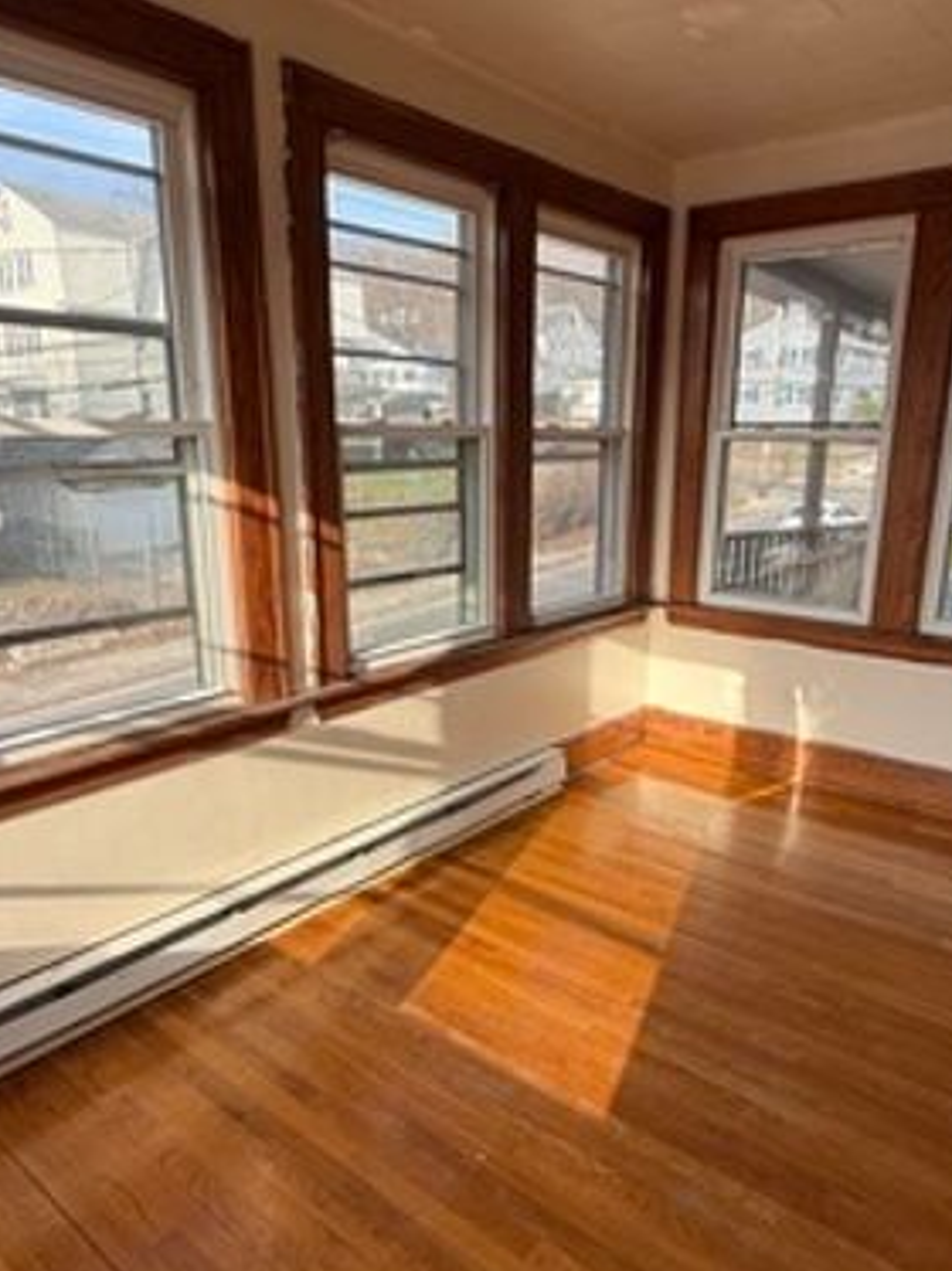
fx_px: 918
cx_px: 493
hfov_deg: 54.8
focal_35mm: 25
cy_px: 695
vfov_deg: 69.3
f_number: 2.2
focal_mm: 2.22
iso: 50
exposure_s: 1/280
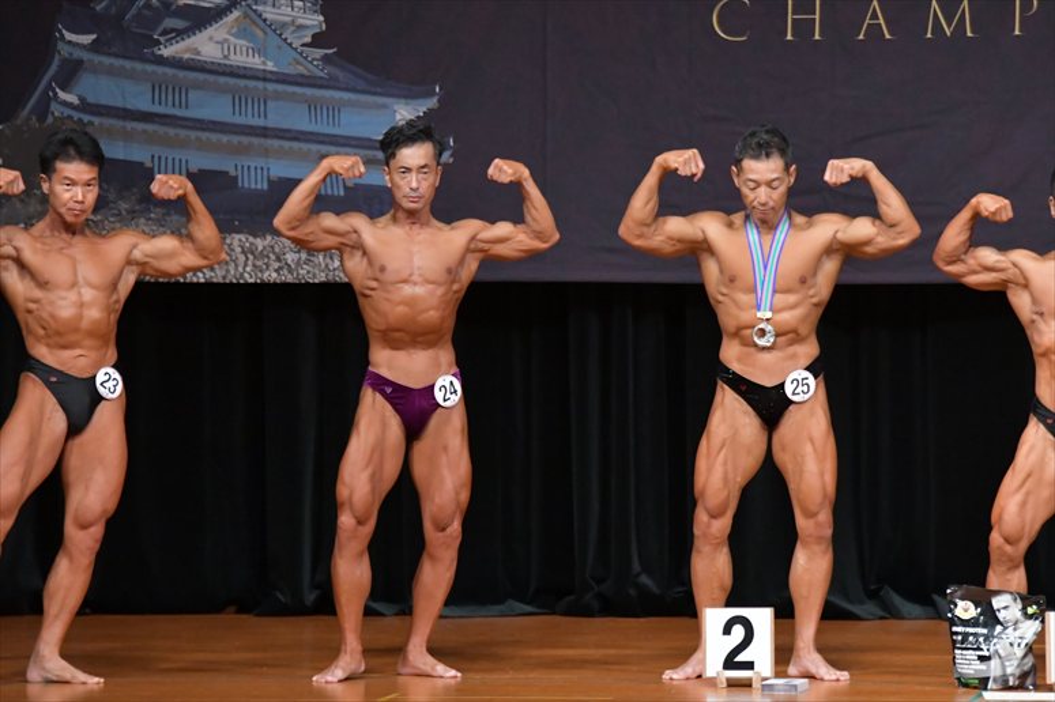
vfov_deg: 5.1
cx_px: 528
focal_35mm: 270
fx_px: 7909
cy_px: 351
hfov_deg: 7.6
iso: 5000
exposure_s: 1/400
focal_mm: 180
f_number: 5.6
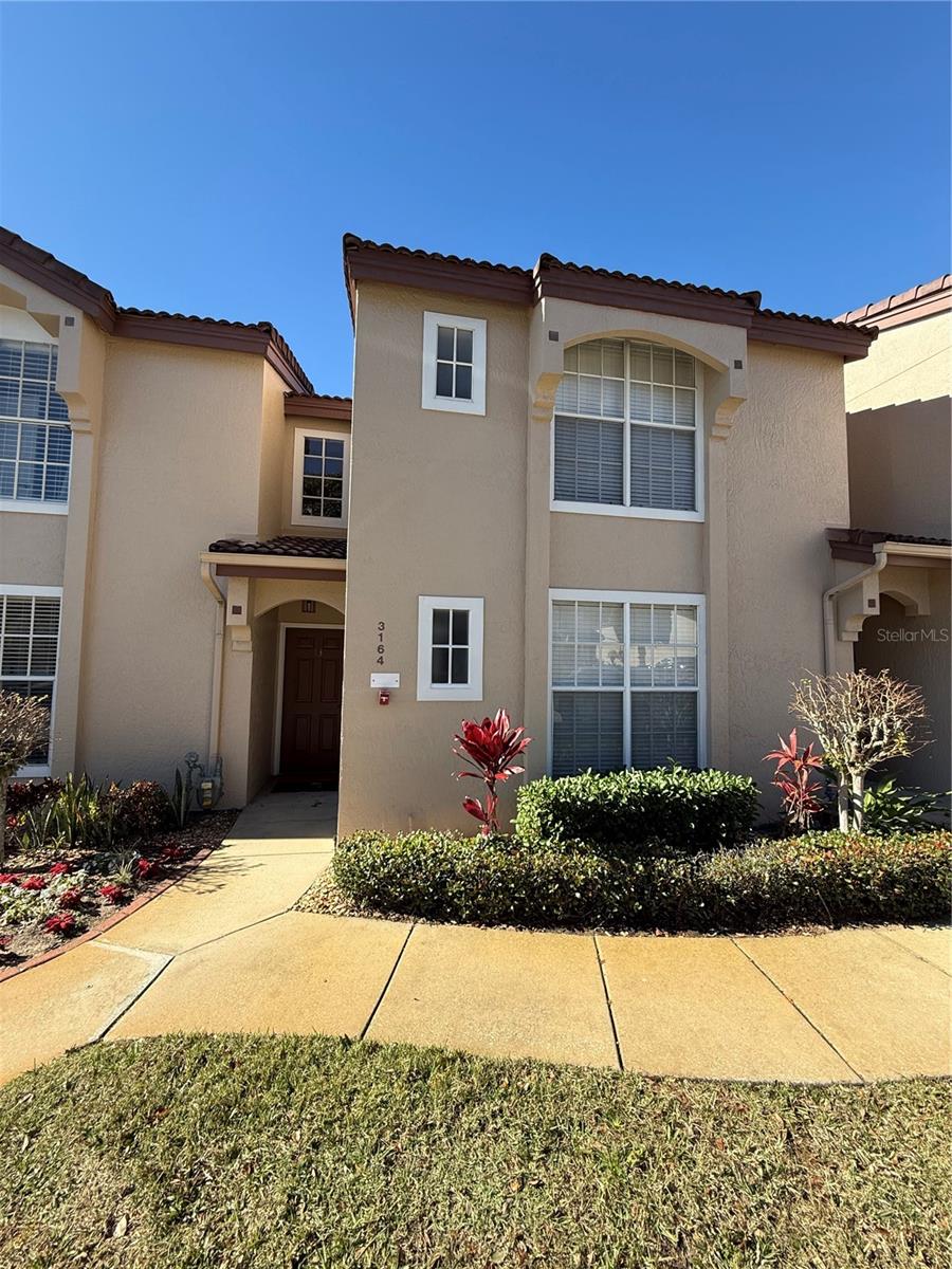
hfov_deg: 85.7
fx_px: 513
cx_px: 476
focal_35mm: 14
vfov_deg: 102.1
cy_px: 634
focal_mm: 2.22
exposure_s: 1/625
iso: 50
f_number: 2.2
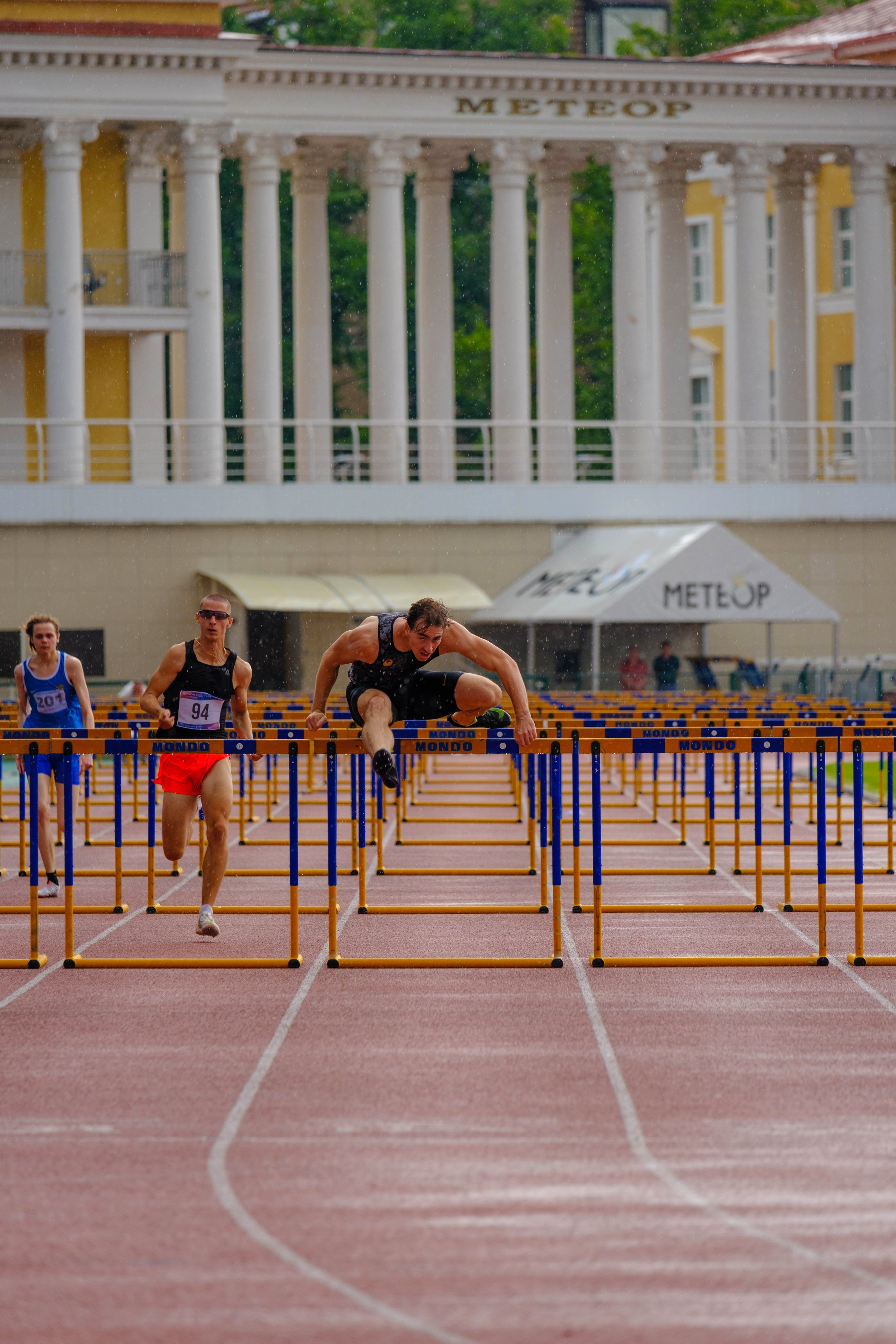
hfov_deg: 6.5
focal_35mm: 210
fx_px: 7839
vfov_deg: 9.8
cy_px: 672
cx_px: 448
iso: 250
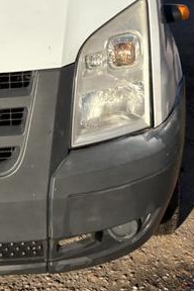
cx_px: -3
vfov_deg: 23.2
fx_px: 679
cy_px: -2
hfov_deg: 15.9
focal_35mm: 84
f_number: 1.6
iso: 50
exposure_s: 1/4329
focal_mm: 5.96
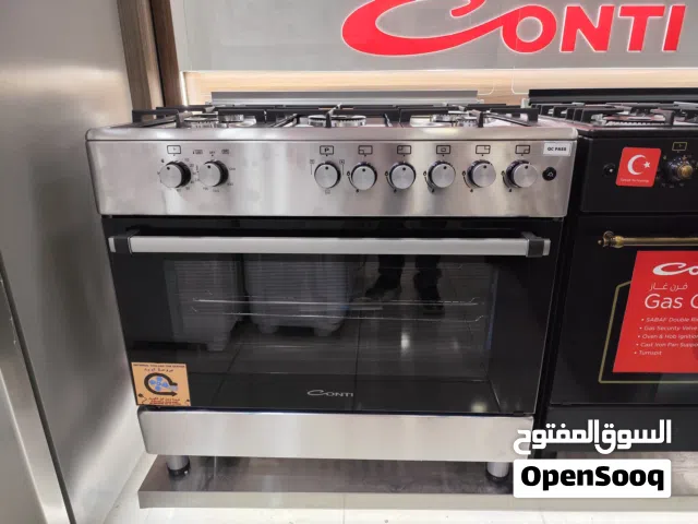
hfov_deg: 73.9
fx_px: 464
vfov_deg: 58.9
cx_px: 349
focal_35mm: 23
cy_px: 262
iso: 320
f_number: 1.65
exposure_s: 1/50
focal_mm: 6.14
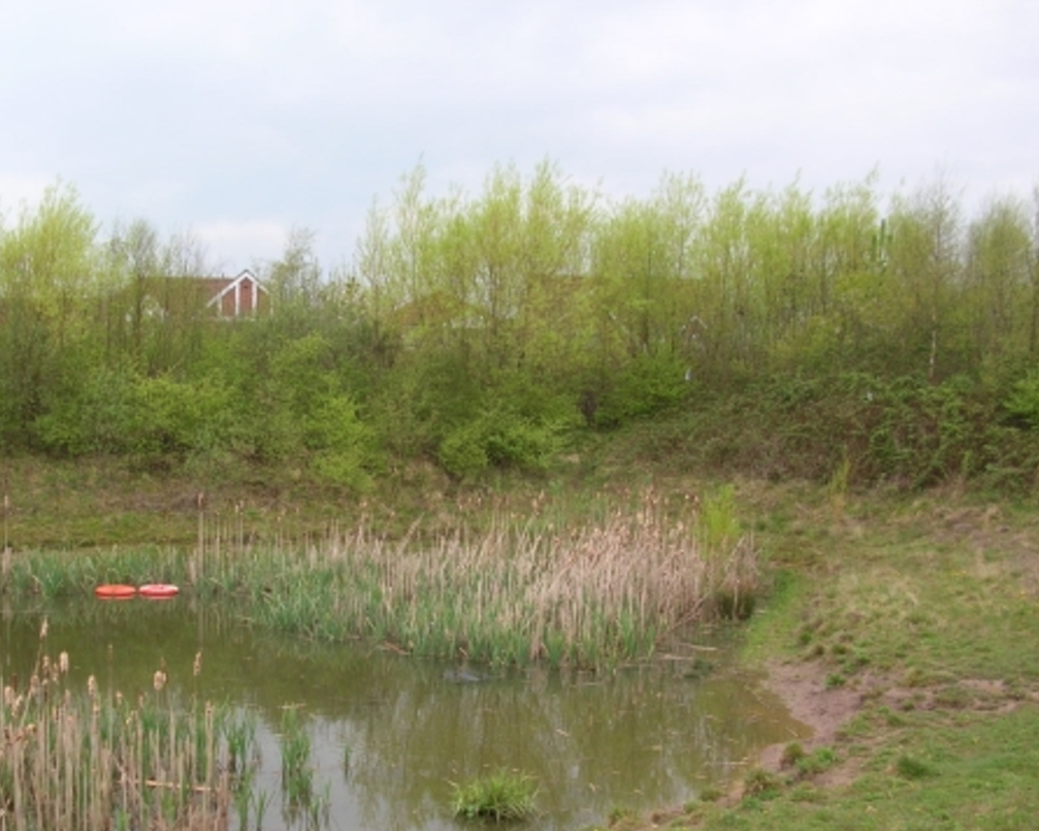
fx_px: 1506
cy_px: 554
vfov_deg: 30.6
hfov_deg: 37.7
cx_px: 366
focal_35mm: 49
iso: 50
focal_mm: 5.8
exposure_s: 1/280
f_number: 2.8
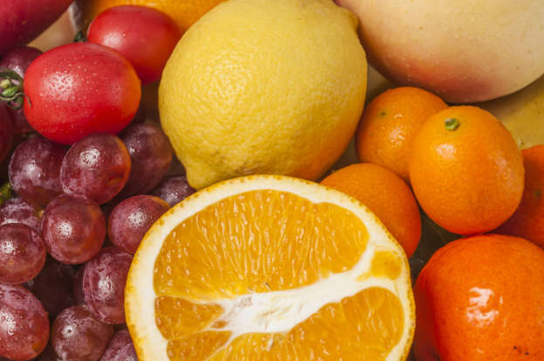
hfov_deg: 9.1
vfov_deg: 6.0
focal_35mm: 227
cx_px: 98
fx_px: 3424
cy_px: 287
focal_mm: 92
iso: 100
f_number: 8
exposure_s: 1/200
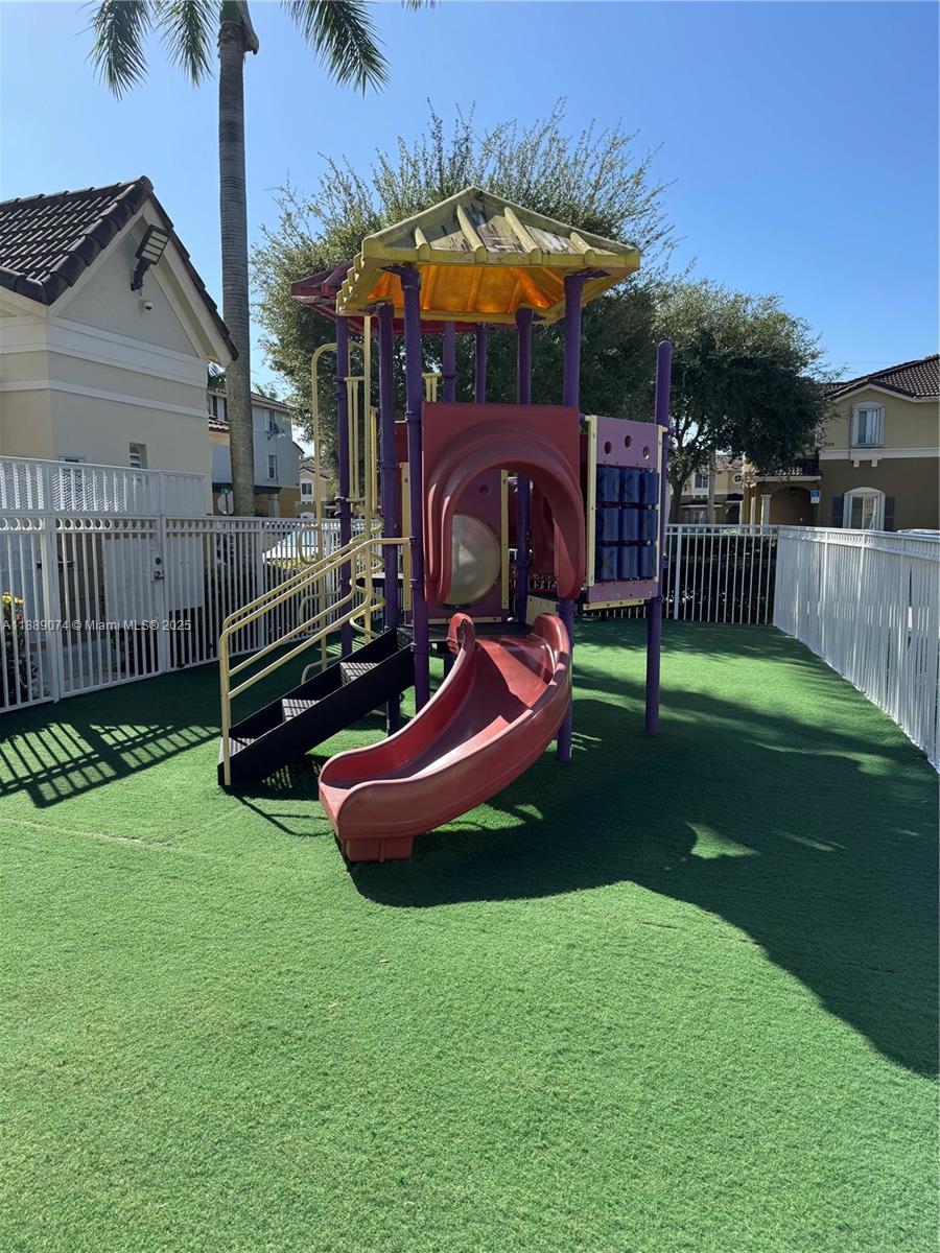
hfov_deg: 56.8
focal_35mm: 24
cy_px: 626
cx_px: 470
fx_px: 869
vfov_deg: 71.6
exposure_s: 1/1637
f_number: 1.78
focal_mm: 6.76
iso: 80
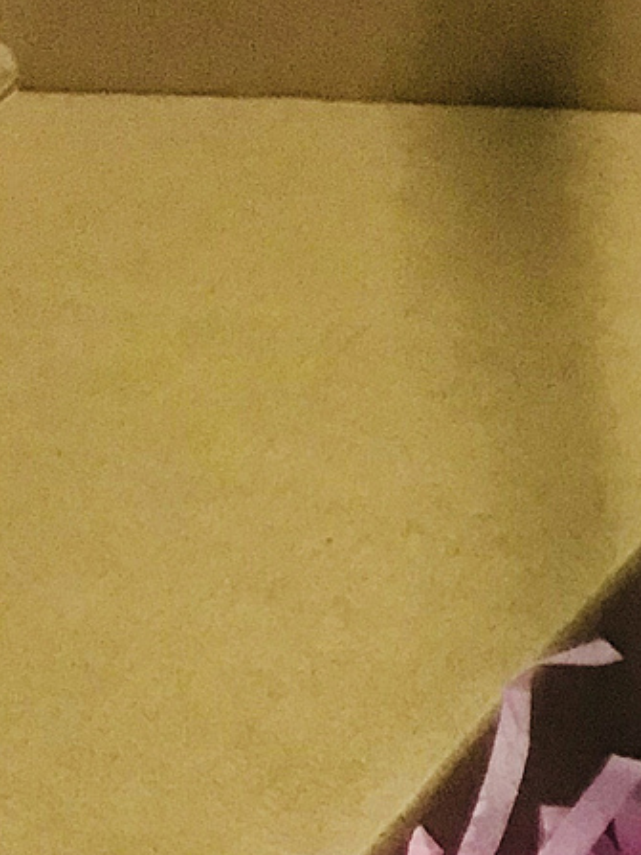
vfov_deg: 15.7
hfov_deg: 12.4
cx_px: 1217
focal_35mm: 107
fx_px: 2643
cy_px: 1548
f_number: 1.8
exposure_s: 1/13
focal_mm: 3.99
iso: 100
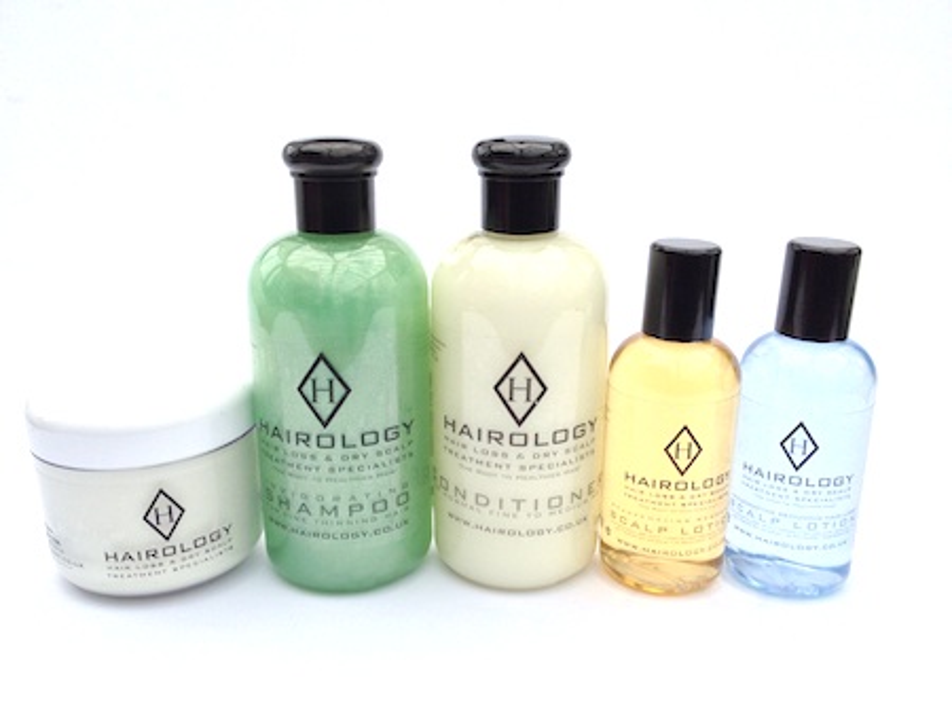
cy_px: 358
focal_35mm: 35
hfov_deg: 52.6
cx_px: 476
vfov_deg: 40.7
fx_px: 963
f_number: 2.4
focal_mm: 4.28
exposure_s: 1/120
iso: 50
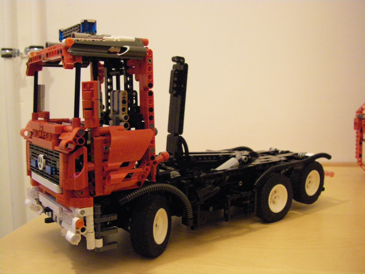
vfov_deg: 37.7
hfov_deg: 49.0
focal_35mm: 38
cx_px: 182
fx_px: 401
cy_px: 137
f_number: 3.5
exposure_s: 1/50
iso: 800
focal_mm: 6.3
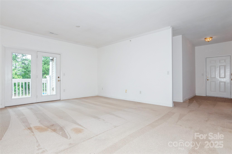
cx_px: 116
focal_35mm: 18
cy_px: 77
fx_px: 116
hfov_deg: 90.1
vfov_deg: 67.2
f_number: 8
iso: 200
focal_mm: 12
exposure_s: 1/60
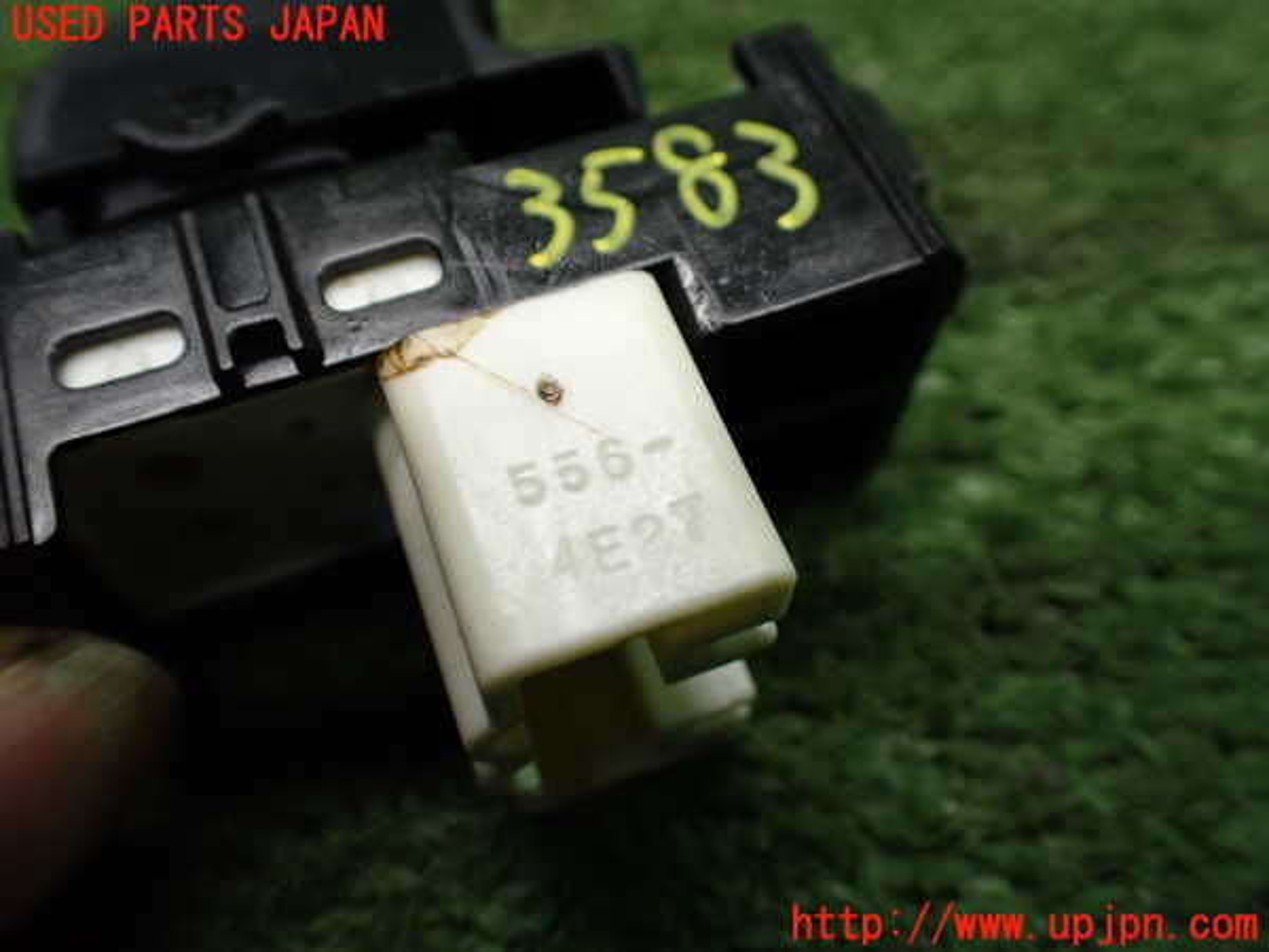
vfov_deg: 46.8
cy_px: 476
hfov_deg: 60.0
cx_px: 634
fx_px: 1100
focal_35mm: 30
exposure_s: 1/125
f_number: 2.3
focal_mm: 5.4
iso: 400
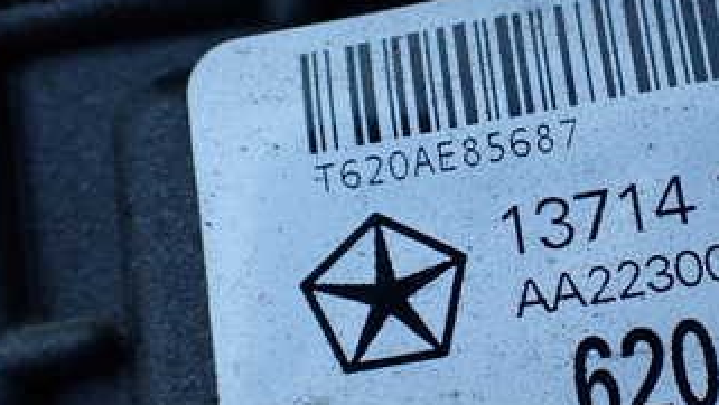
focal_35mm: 61
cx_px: 607
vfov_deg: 19.7
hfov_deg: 33.0
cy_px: 163
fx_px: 1164
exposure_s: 1/160
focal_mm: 5.4
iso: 100
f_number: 2.3
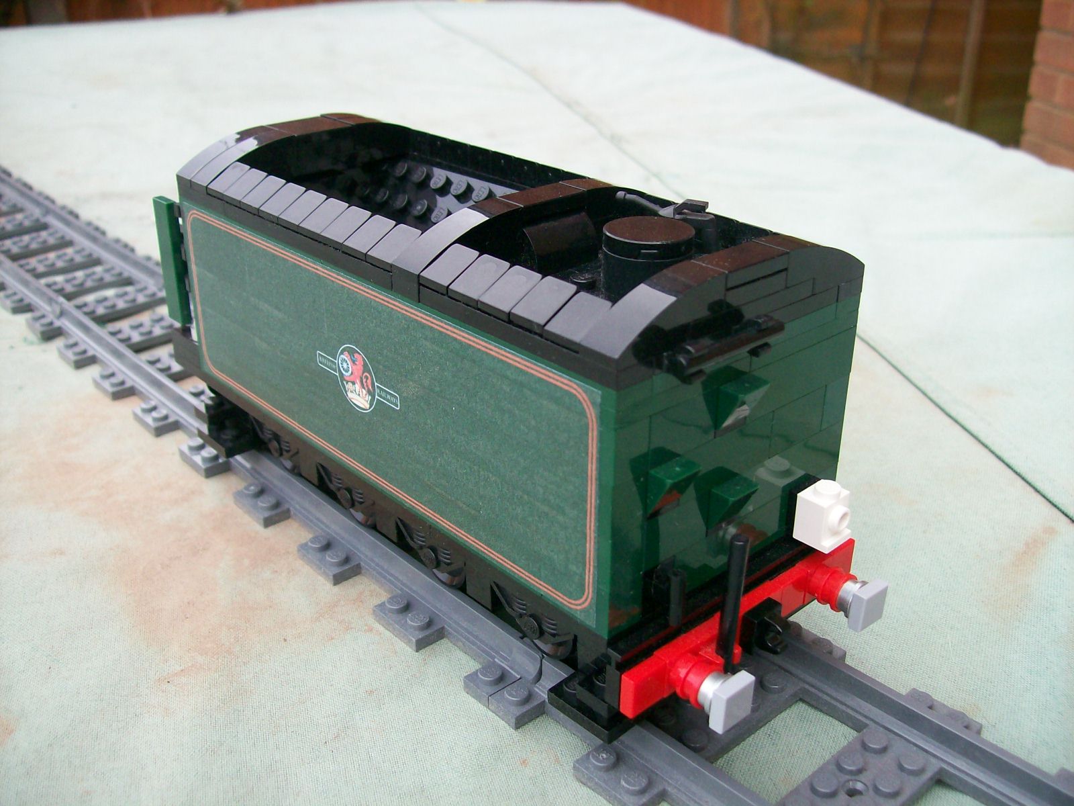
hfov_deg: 51.4
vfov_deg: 39.7
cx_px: 537
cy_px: 403
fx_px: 1117
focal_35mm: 36
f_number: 2.7
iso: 80
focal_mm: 6
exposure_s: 1/257
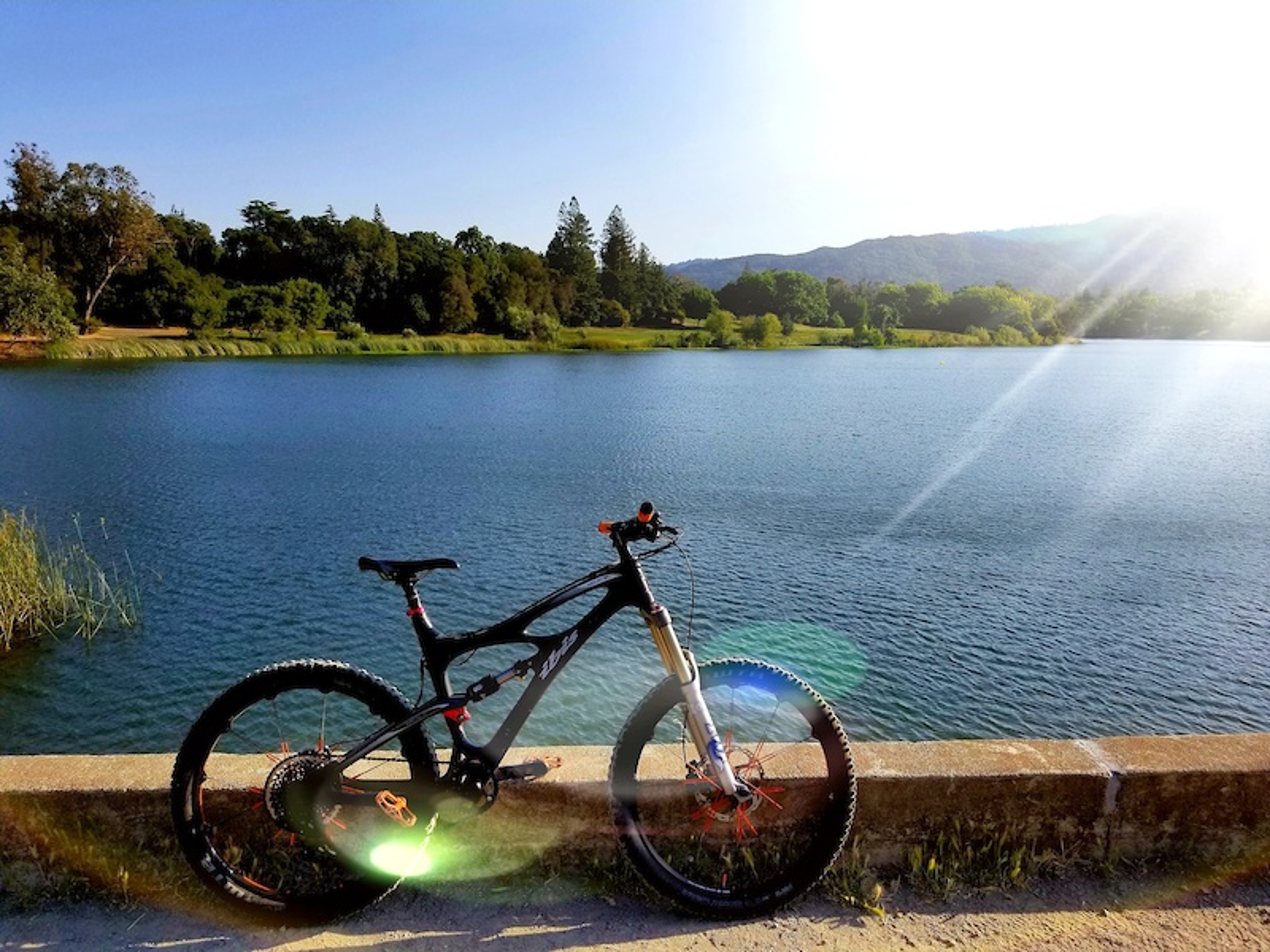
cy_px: 476
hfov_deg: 67.3
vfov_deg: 53.1
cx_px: 635
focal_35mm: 26
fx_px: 954
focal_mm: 4.3
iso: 50
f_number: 1.7
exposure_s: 1/3048
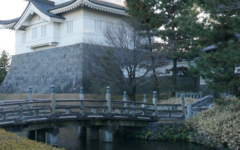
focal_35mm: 53
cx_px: 60
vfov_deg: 24.3
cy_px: 51
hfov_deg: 37.3
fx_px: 347
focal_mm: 16
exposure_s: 1/60
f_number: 10
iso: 400
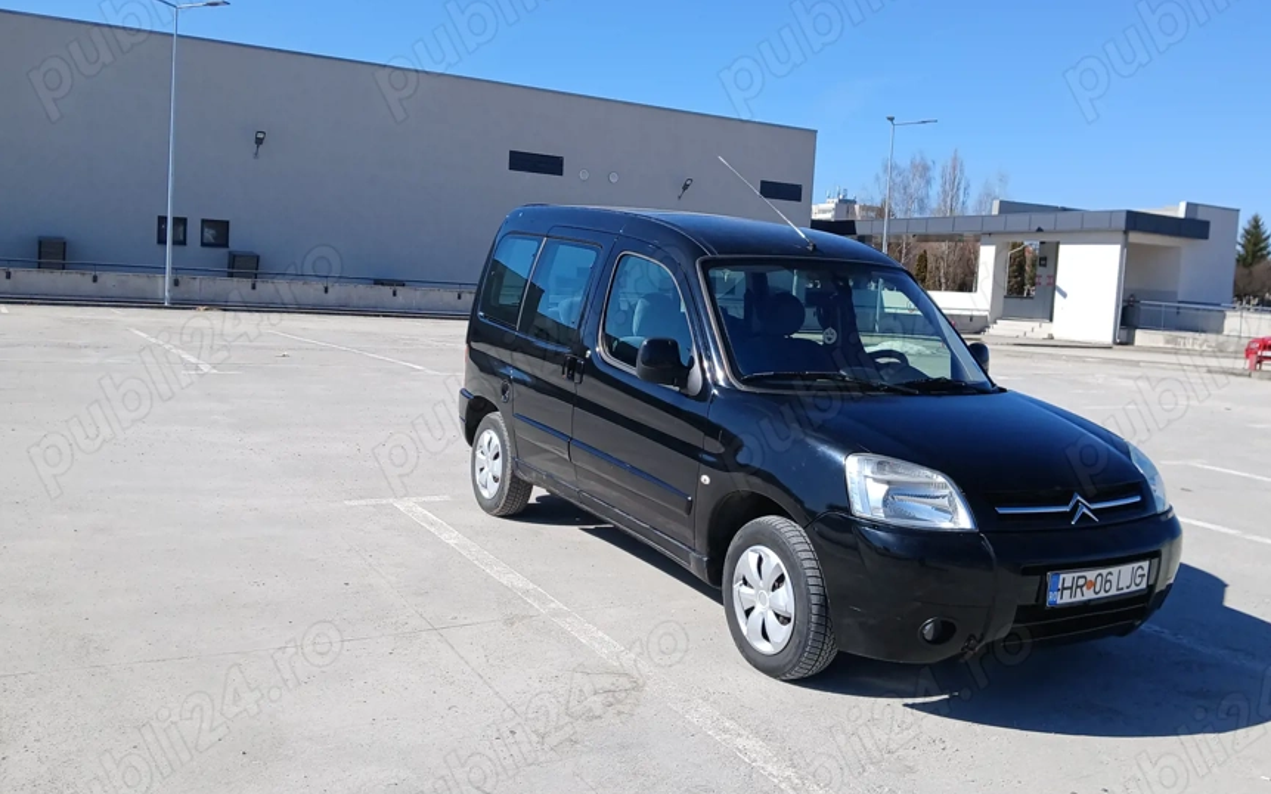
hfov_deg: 59.5
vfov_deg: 39.4
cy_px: 388
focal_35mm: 32
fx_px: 1108
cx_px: 701
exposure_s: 1/558
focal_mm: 3.98
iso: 20
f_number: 1.8
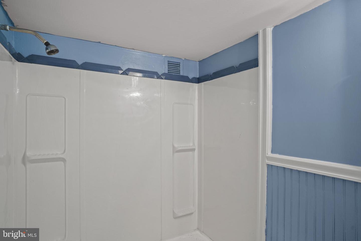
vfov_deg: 64.6
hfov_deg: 86.9
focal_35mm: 19
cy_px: 120
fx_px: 191
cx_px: 180
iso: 1250
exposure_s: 1/6
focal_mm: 19
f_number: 8
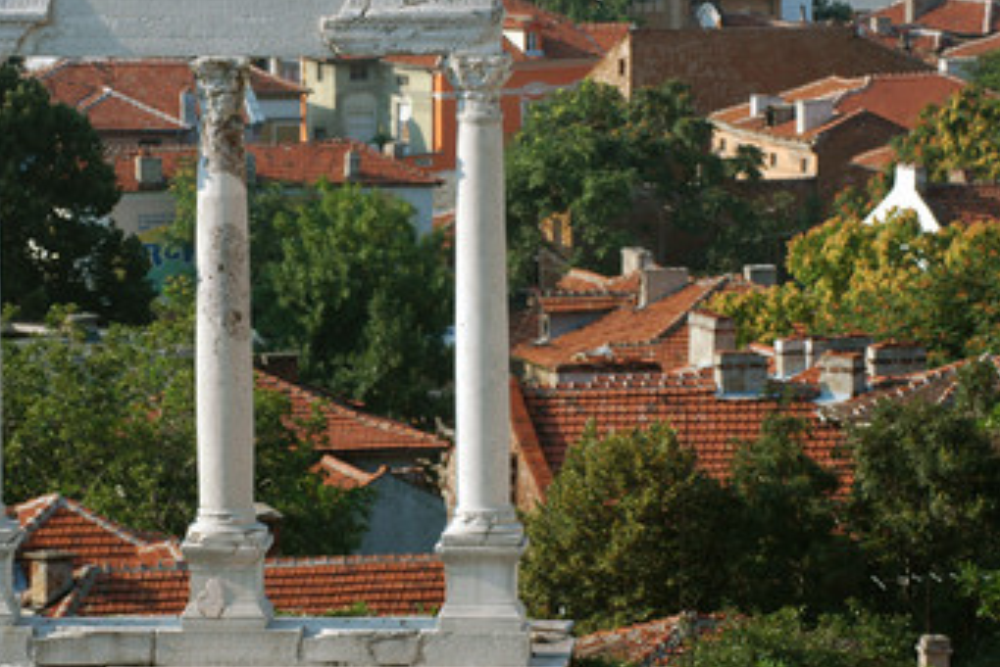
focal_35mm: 260
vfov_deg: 5.3
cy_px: 285
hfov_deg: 7.9
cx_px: 404
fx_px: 7225
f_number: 8
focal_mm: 140
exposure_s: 1/250
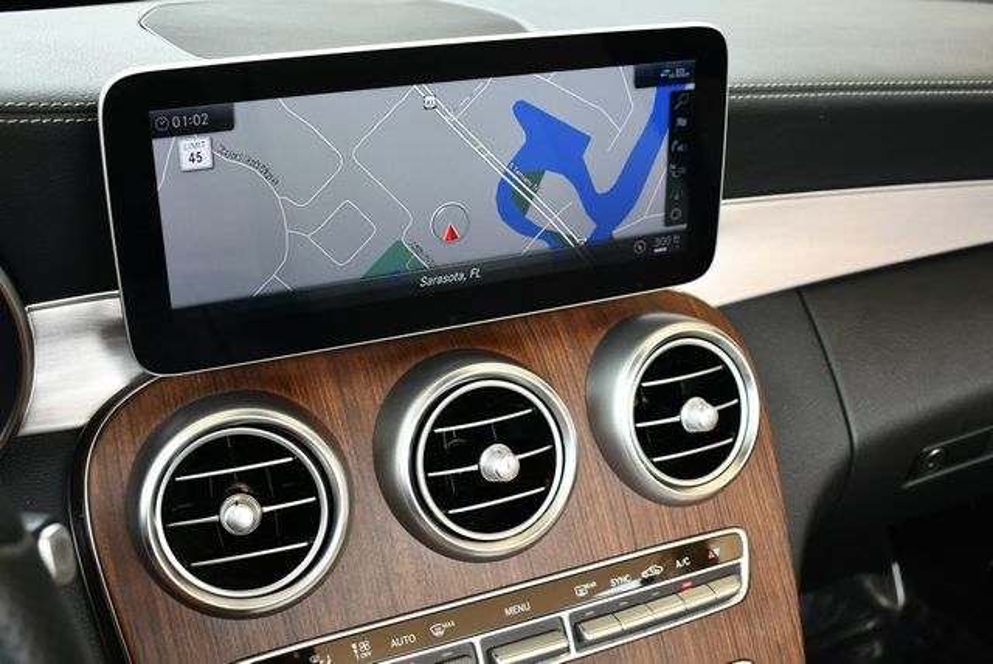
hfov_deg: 44.5
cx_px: 496
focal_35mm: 44
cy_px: 332
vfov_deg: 30.6
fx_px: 1215
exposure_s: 1/250
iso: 400
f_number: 3.8
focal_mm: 22
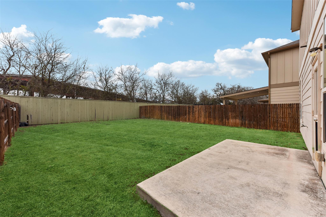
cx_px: 163
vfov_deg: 81.2
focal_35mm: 14
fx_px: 127
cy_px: 108
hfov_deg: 104.3
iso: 400
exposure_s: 1/1600
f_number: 8
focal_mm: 14
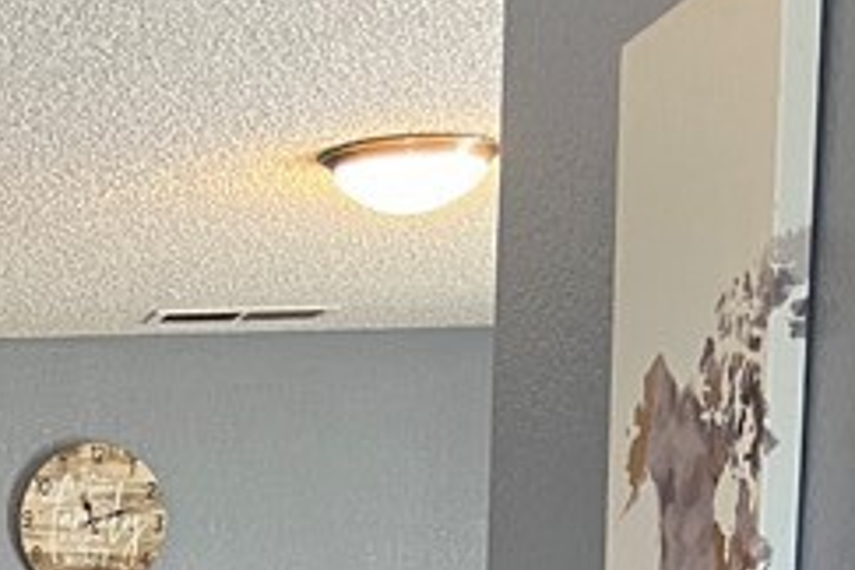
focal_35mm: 114
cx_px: -186
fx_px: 2707
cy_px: 1425
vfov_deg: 10.2
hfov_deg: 17.1
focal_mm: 5.7
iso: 125
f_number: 1.5
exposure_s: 1/60
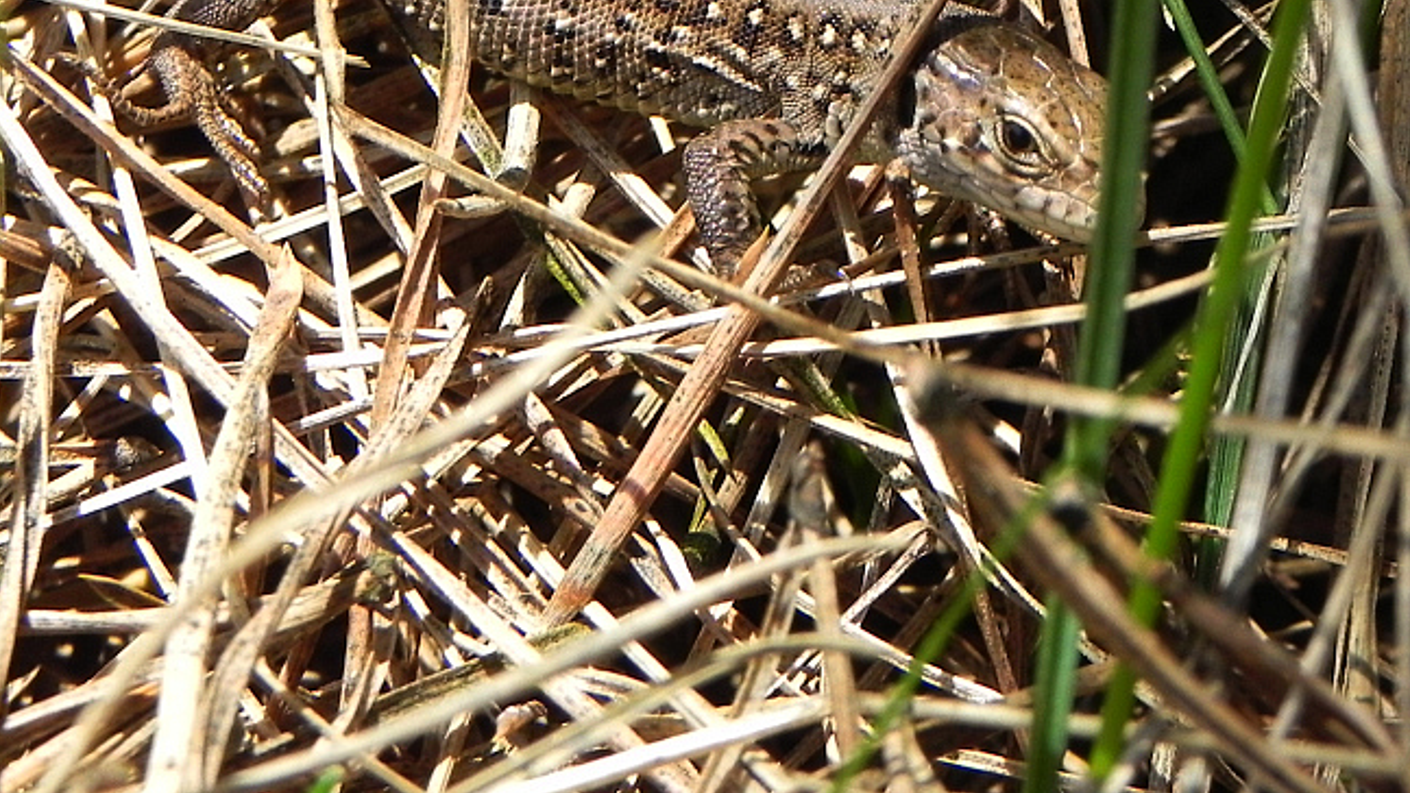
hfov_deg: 11.9
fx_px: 6767
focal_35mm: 181
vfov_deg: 6.7
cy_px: 148
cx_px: 739
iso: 160
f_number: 5.6
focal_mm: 18.8
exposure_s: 1/268
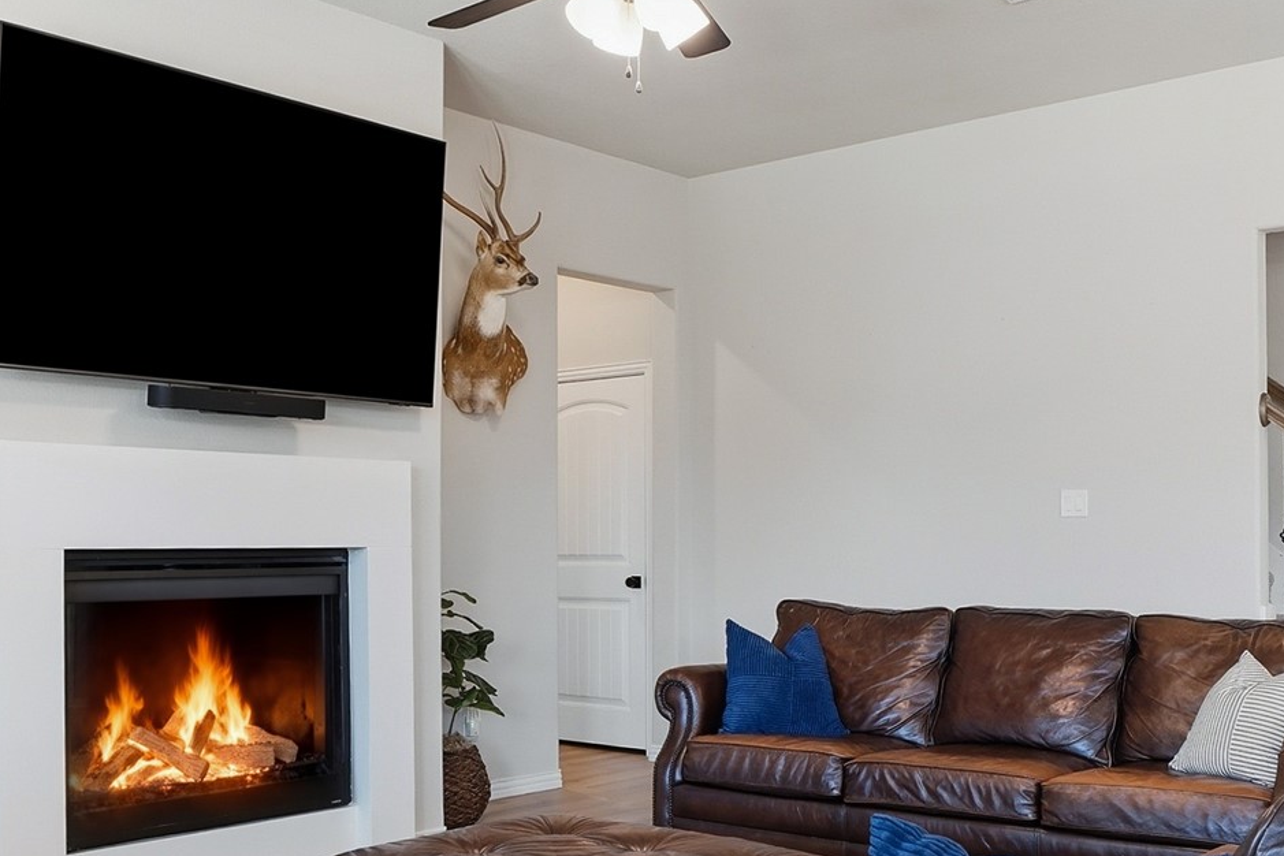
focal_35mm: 37
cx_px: 608
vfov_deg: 35.5
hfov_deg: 51.9
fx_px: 1320
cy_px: 581
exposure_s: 1/20
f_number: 9
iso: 200
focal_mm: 16
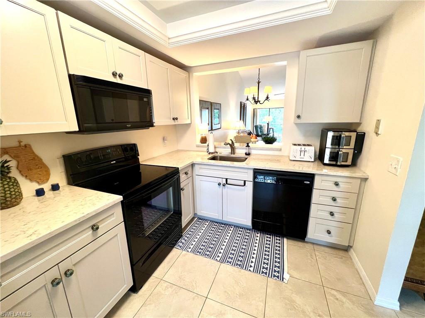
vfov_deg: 89.9
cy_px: 159
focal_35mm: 13
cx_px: 212
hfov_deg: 106.2
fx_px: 160
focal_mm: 1.57
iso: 160
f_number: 1.8
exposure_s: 1/60
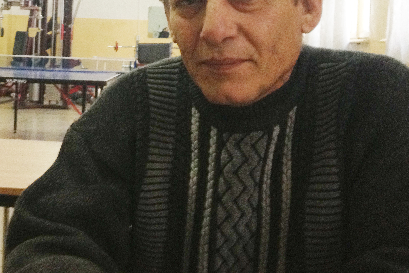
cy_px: 17
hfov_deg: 27.4
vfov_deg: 18.3
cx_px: 109
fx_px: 829
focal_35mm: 73
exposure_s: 1/20
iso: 200
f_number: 2.4
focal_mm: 4.28
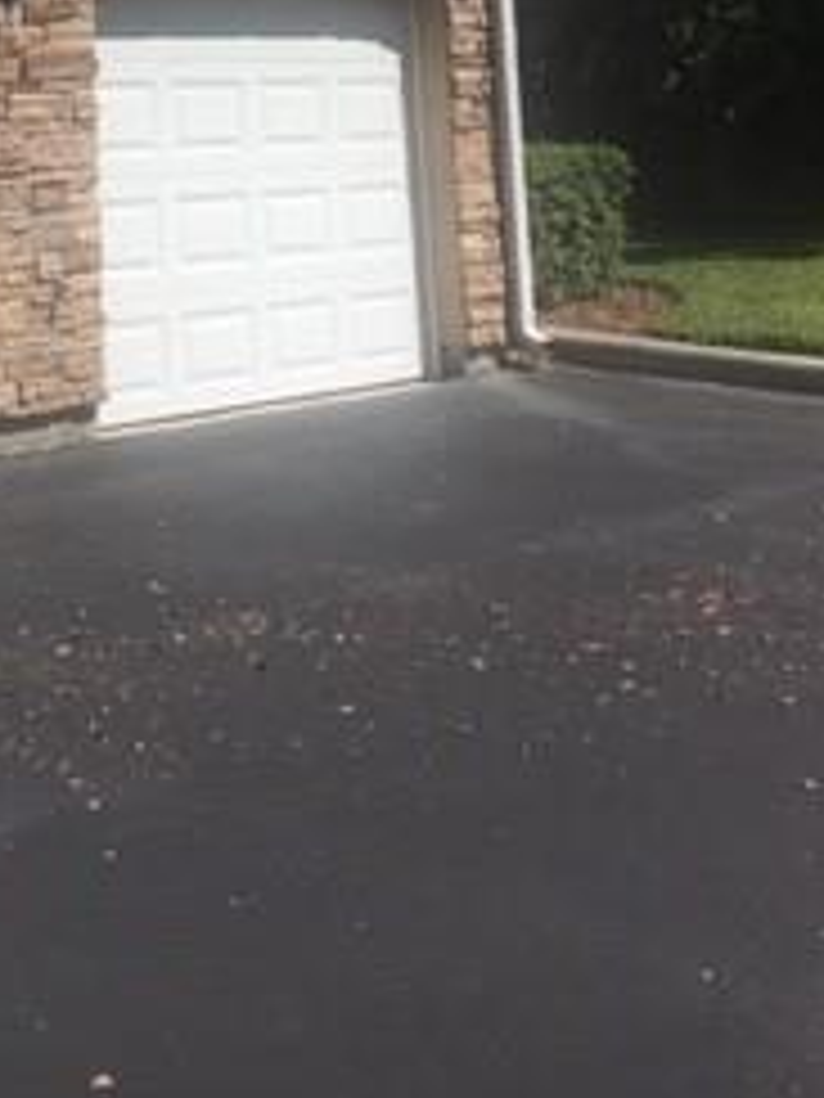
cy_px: -302
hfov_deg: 19.0
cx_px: 50
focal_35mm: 76
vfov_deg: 23.0
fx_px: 2412
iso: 25
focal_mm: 4.15
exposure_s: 1/3497
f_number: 2.2
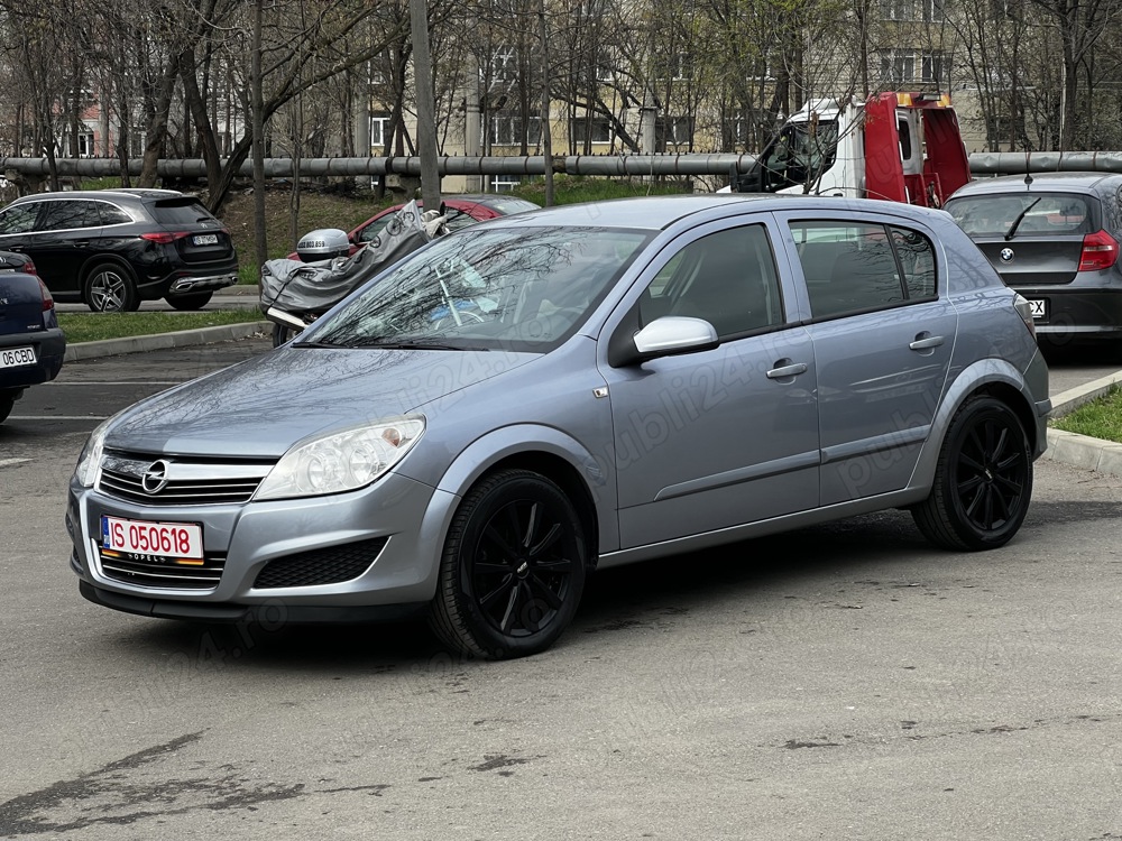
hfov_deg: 25.3
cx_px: 561
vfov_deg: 19.1
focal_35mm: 77
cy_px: 420
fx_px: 2496
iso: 32
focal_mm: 9
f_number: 2.8
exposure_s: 1/382
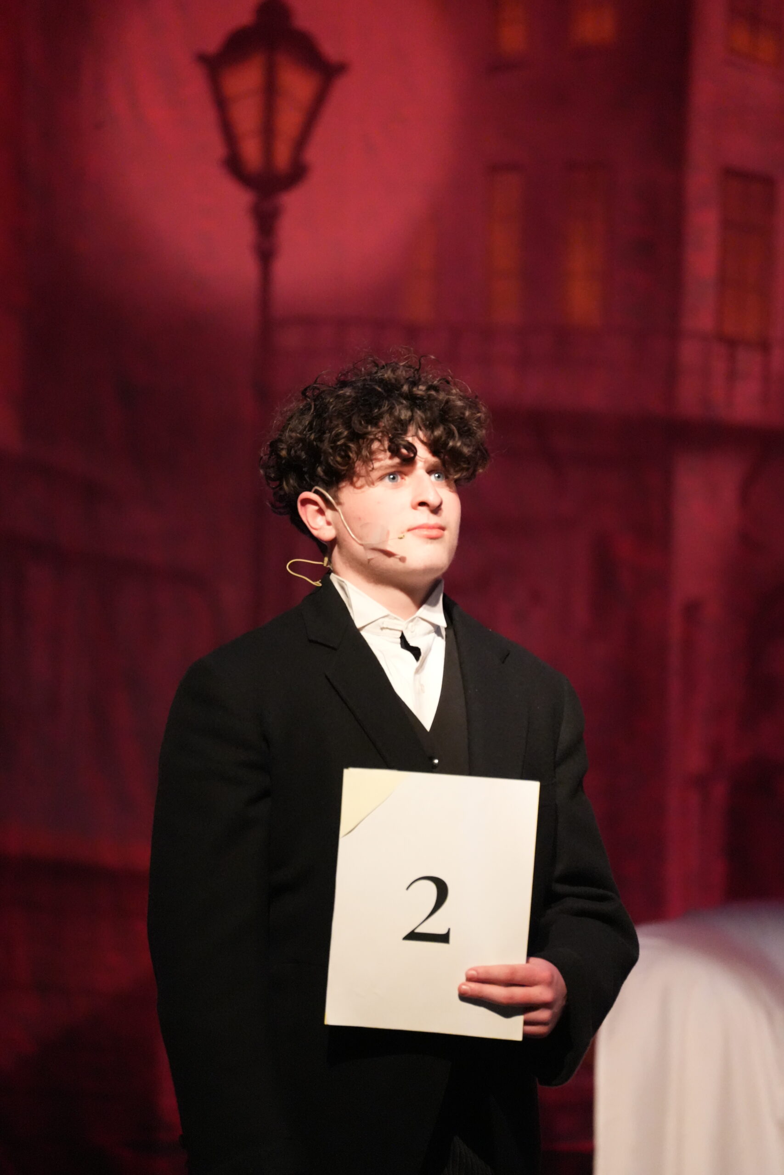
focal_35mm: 300
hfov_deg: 4.6
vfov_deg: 6.9
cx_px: 392
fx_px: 9798
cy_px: 588
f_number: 6.3
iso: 12800
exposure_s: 1/200
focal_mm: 300
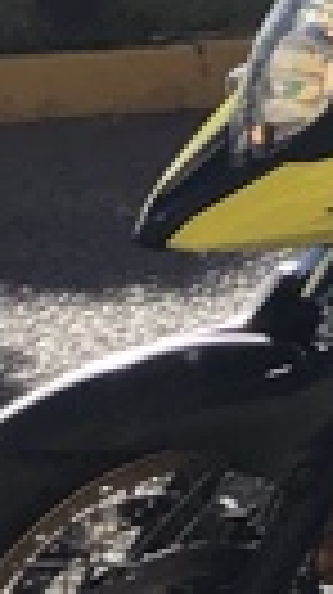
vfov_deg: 8.7
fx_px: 3730
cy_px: -558
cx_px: 958
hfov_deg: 4.9
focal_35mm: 237
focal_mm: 3.99
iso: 20
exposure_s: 1/2857
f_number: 1.8
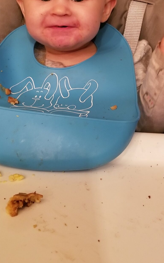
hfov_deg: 22.7
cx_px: 69
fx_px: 408
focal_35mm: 57
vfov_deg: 34.7
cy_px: 57
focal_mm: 4.25
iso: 200
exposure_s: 1/15
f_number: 1.7
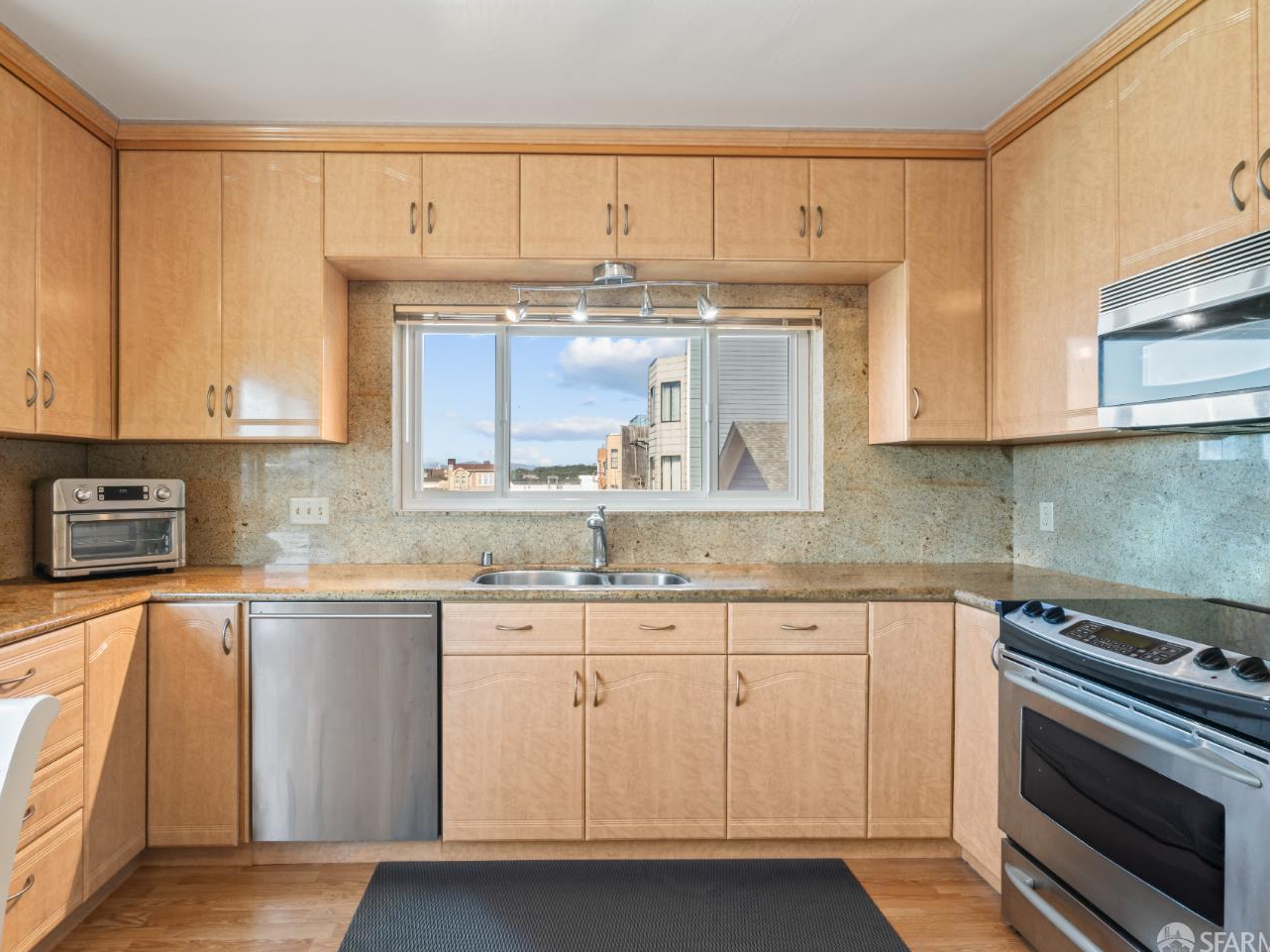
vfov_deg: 71.6
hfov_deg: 87.5
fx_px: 660
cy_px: 469
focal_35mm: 18
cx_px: 571
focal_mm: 16
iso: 400
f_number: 16
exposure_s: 1/4
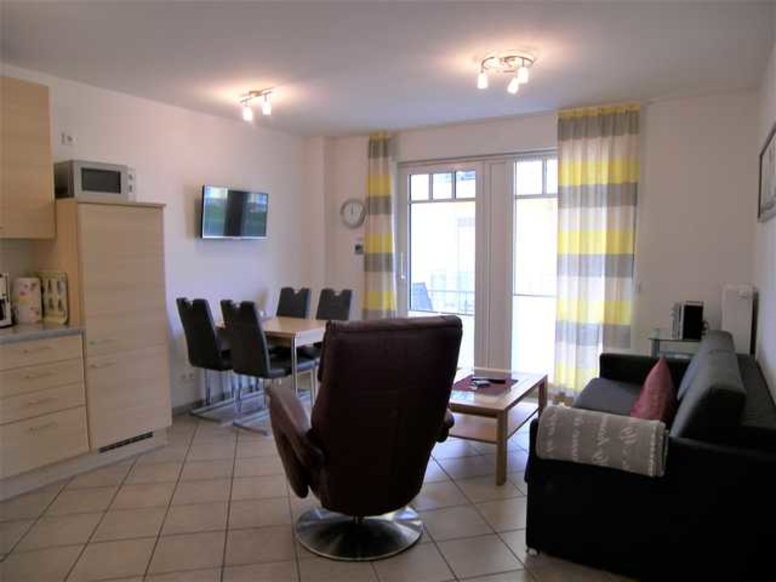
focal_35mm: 24
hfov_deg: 71.6
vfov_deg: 56.8
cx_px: 388
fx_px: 538
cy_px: 291
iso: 50
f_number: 2.8
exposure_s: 1/30
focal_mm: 5
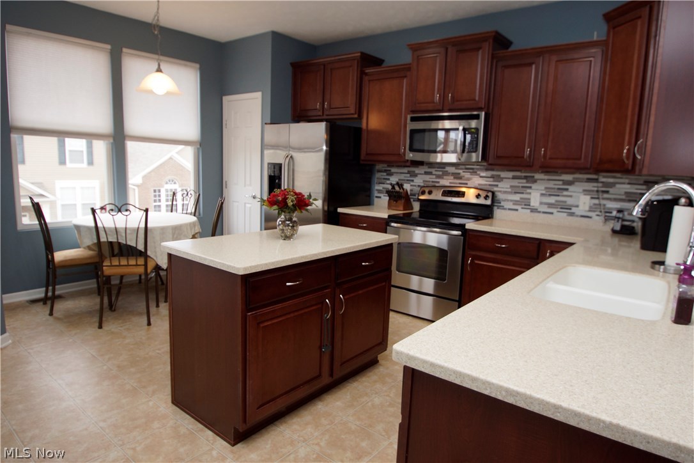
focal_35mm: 22
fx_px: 434
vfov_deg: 56.1
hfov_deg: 77.3
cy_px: 232
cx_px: 347
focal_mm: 15
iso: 200
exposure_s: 1/60
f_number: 4
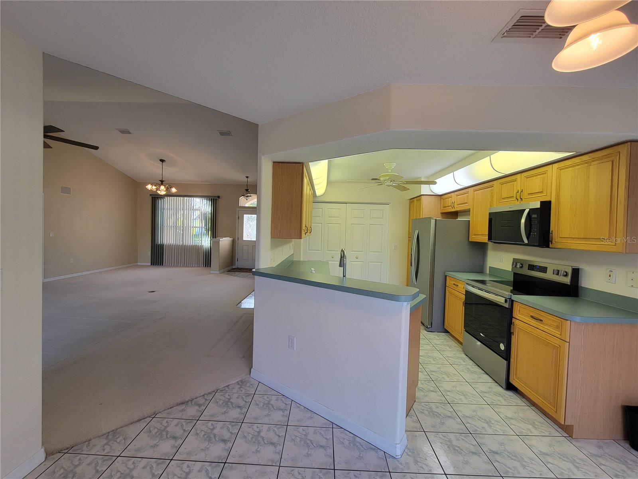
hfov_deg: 106.2
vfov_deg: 89.9
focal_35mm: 13
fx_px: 240
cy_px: 240
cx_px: 319
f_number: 2.2
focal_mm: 2.2
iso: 64
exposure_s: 1/60
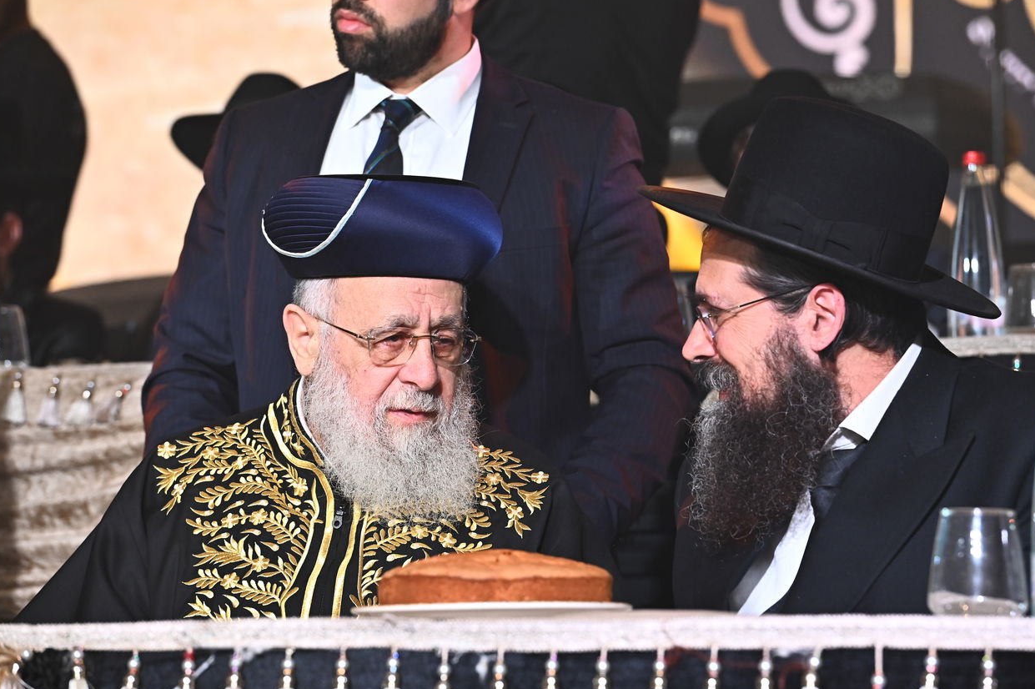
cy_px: 313
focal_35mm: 203
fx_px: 5833
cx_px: 561
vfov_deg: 6.8
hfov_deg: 10.1
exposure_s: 1/200
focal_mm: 180
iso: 2000
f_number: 7.1
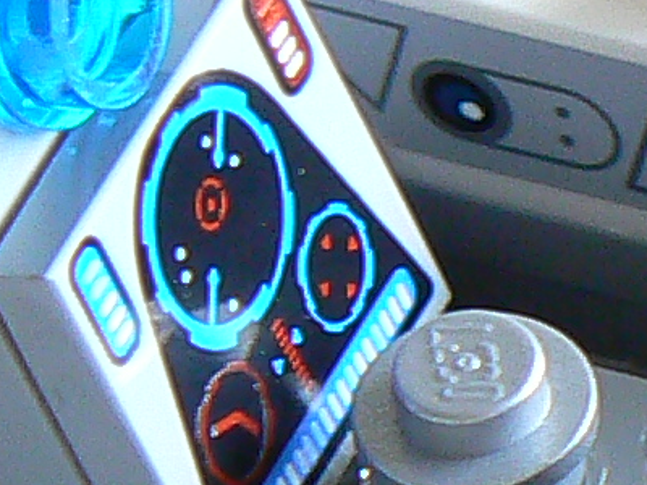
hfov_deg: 3.0
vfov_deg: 2.2
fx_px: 12485
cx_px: 759
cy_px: 440
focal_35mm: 668
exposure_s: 1/4
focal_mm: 15.8
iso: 100
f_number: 3.2
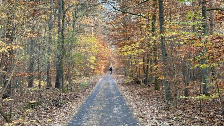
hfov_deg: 34.3
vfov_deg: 19.7
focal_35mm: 61
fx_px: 362
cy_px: 46
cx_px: 107
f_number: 1.6
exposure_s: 1/60
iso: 64
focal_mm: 5.96
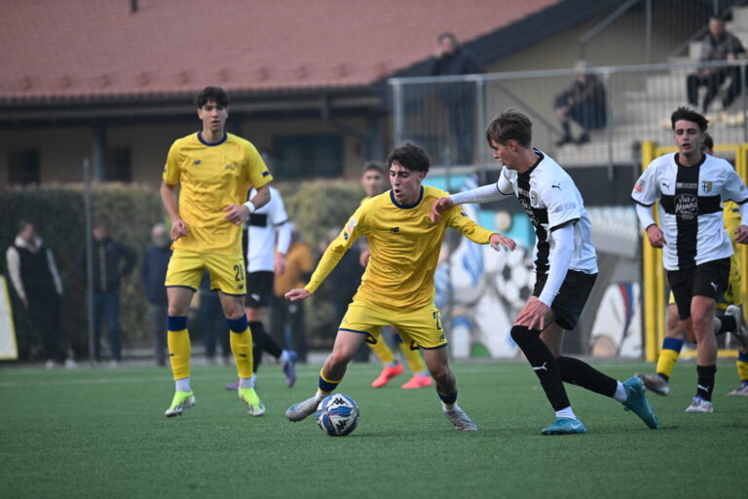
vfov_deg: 3.4
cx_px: 374
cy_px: 250
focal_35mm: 400
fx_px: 8310
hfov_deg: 5.2
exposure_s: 1/1600
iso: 6400
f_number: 5.6
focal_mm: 400
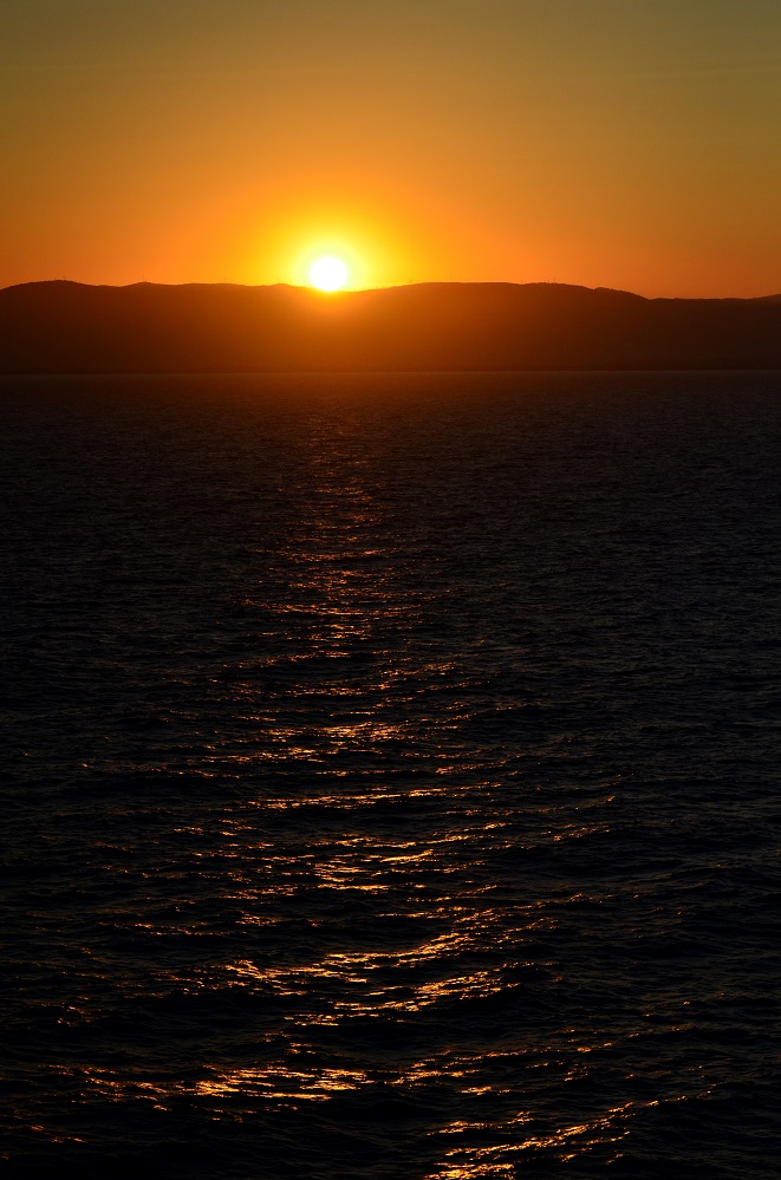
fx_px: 3435
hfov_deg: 13.0
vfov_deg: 19.5
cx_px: 390
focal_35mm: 105
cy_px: 590
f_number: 4.5
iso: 280
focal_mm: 70
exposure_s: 1/8000
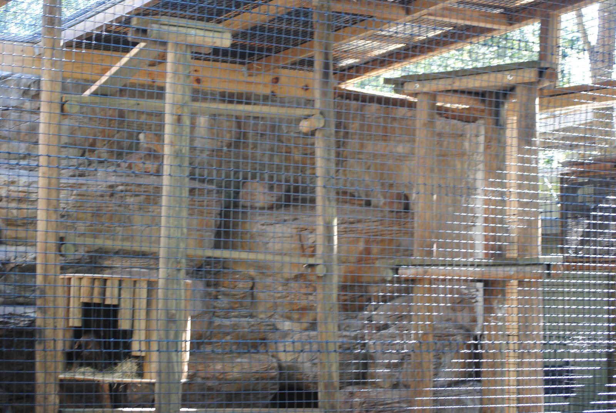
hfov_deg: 24.6
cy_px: 206
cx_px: 308
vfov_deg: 16.6
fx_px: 1413
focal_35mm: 82
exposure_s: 1/30
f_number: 4
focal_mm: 55
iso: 220
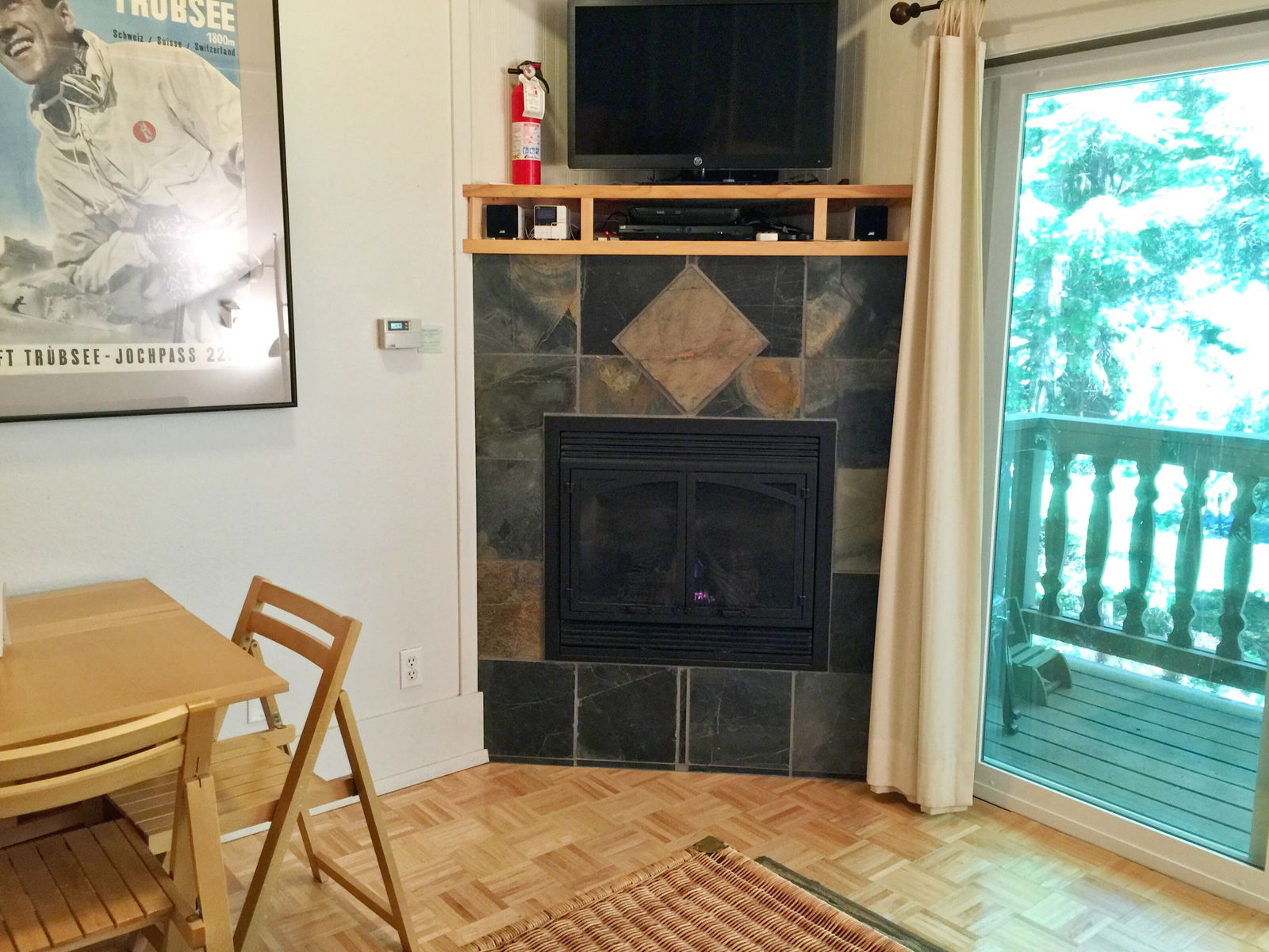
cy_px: 476
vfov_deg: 48.2
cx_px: 634
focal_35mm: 29
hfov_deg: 61.7
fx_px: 1063
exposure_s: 1/15
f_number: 2.2
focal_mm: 4.15
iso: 80
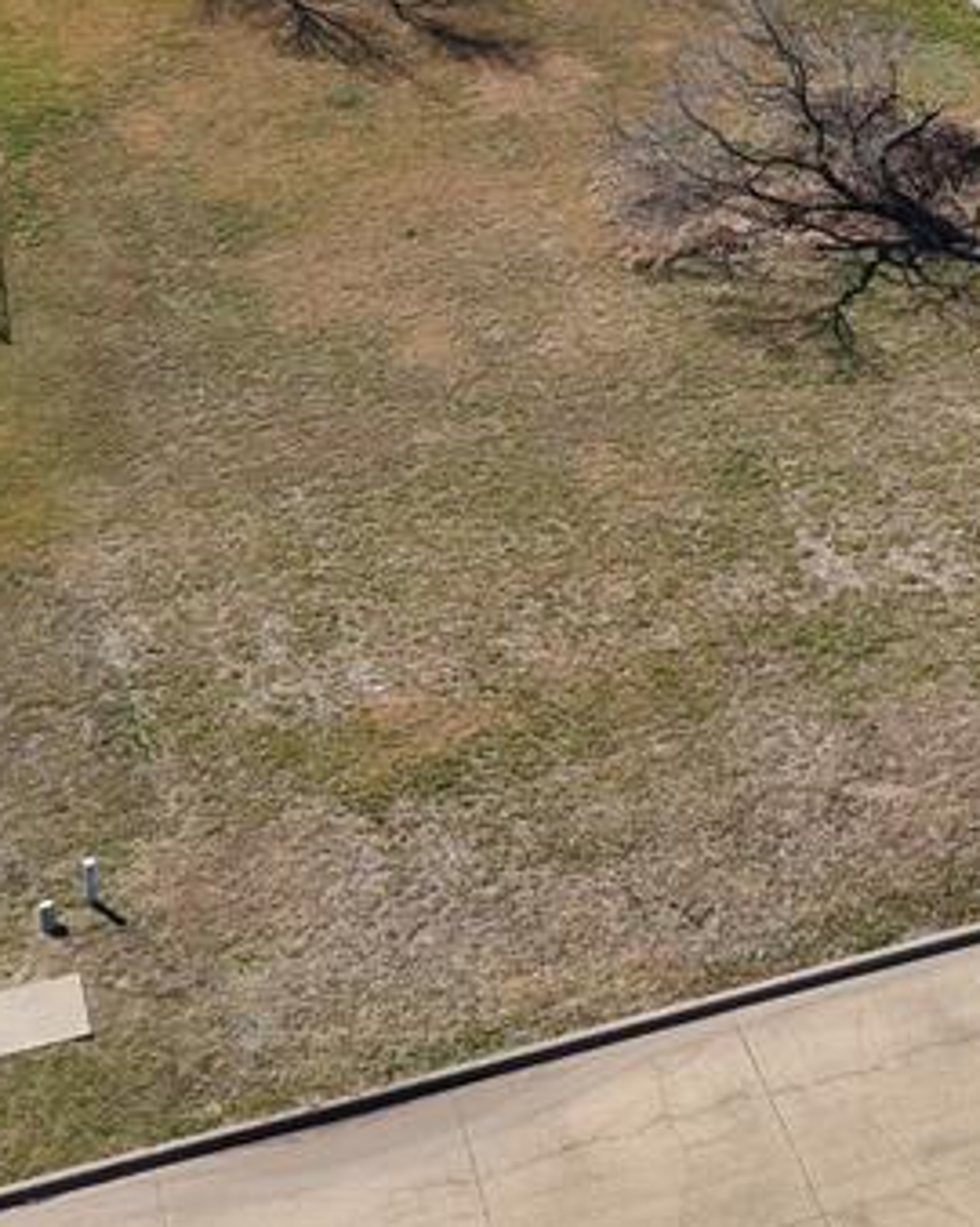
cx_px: 621
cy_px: -91
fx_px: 2576
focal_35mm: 71
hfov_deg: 21.5
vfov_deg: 25.1
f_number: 1.8
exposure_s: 1/4000
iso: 220
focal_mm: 8.67
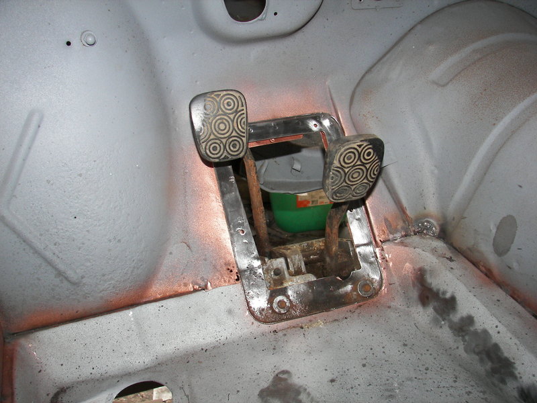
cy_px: 202
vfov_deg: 39.7
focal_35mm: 36
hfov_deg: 51.4
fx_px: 558
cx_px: 268
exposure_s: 1/30
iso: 100
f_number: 2.8
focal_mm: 6
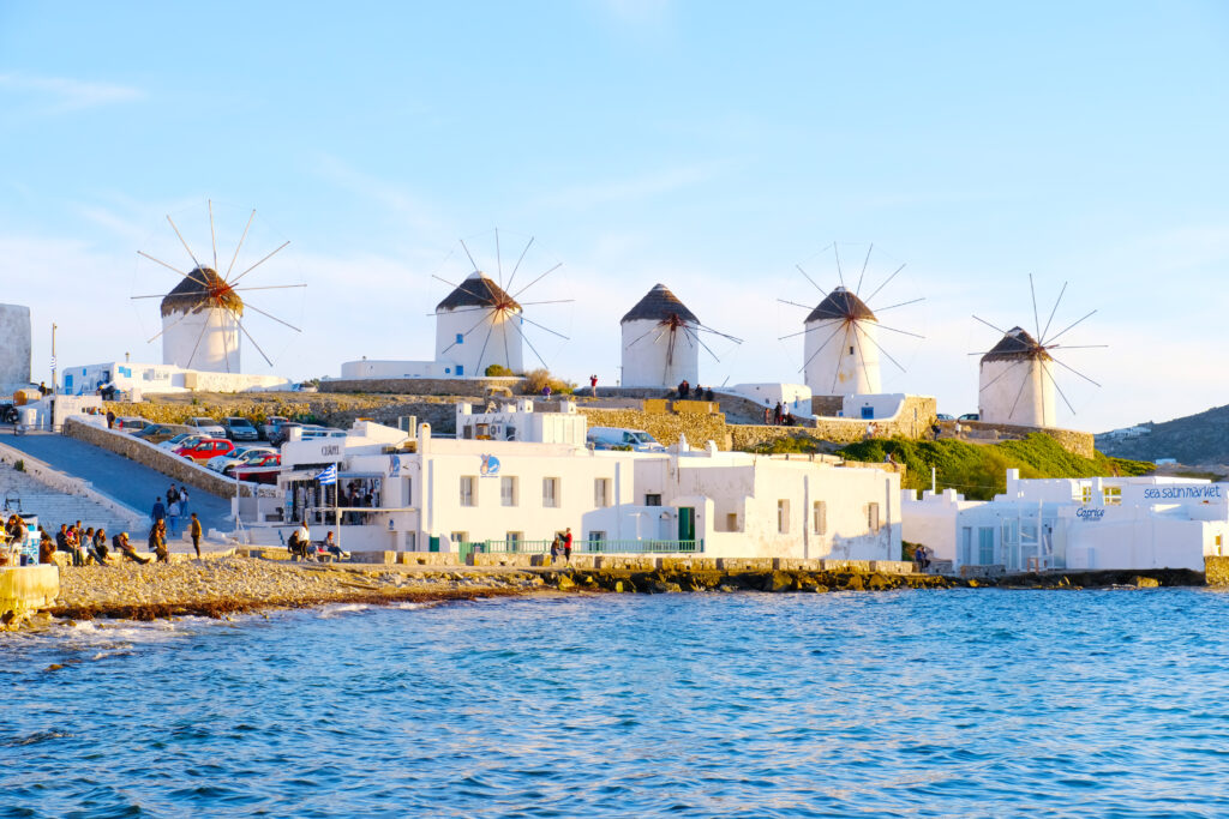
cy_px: 410
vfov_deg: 18.4
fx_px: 2526
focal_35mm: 74
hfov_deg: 27.3
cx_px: 614
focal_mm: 49.4
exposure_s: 1/85
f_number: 9
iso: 200
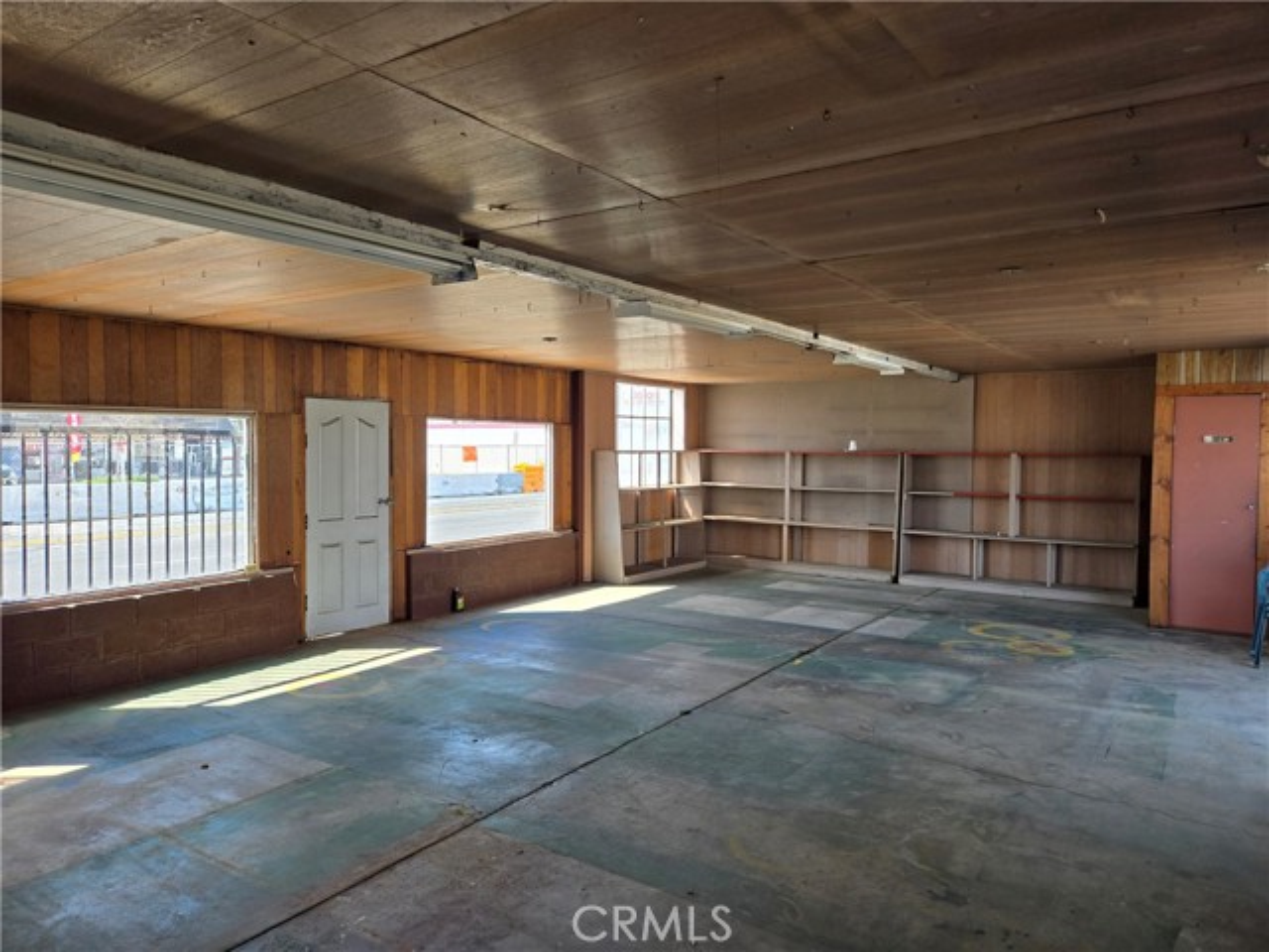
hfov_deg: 73.9
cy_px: 476
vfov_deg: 58.9
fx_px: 843
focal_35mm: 23
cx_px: 634
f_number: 1.8
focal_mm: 5.4
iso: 25
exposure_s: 1/243
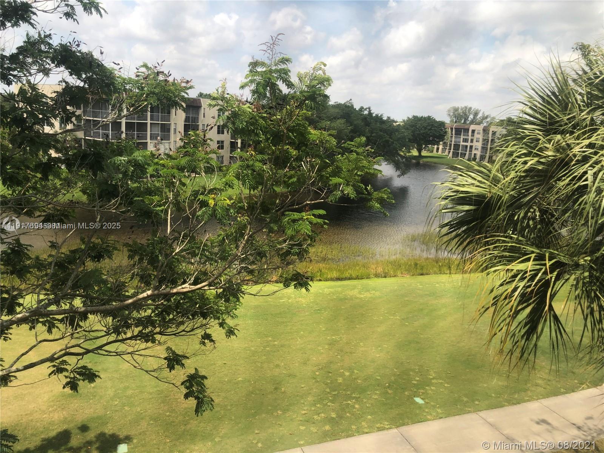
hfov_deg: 63.4
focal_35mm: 28
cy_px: 226
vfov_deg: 49.7
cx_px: 302
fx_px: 489
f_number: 1.8
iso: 20
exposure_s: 1/623
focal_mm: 4
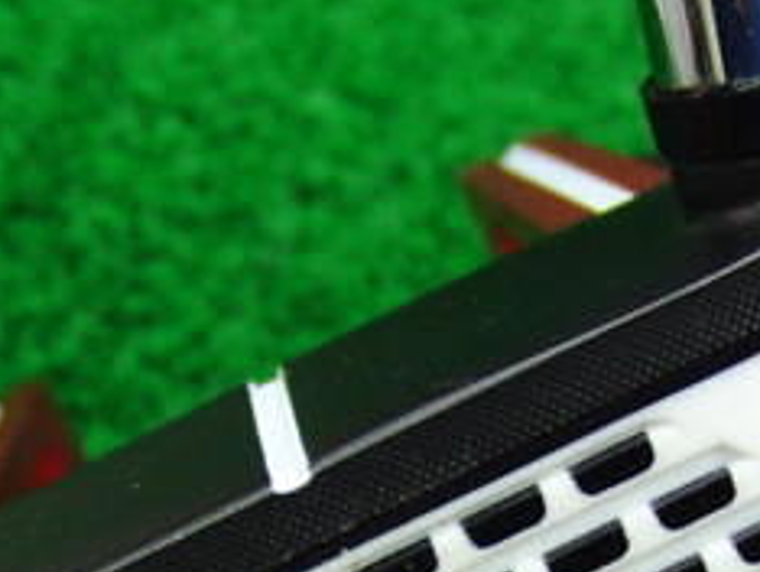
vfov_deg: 14.3
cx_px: 451
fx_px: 2220
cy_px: 670
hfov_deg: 19.4
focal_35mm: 101
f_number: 3.6
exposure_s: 1/30
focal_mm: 6.42
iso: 400
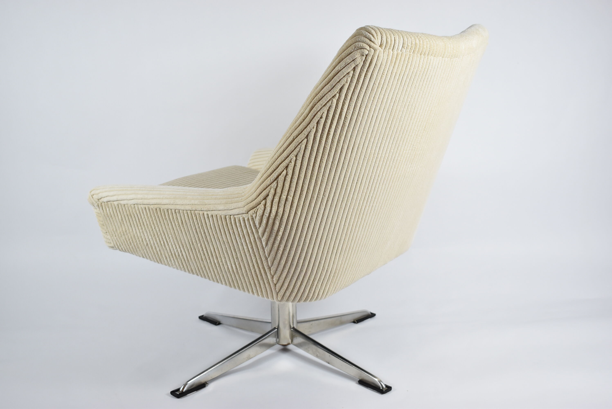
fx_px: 740
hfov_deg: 44.9
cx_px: 306
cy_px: 204
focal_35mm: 44
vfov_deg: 30.9
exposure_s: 1/125
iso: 800
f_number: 5
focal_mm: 29
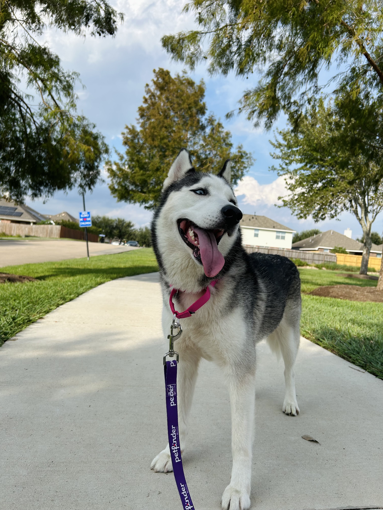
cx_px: 192
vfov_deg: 67.3
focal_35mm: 26
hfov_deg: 53.1
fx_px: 384
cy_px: 255
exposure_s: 1/3257
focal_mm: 5.7
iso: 50
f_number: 1.5
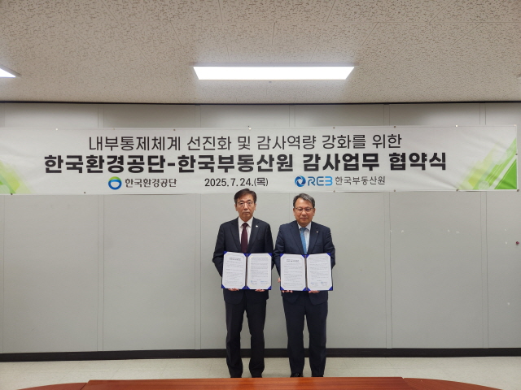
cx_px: 260
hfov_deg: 73.9
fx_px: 346
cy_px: 195
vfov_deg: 58.9
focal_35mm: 23
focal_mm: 5.4
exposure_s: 1/120
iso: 80
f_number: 1.8
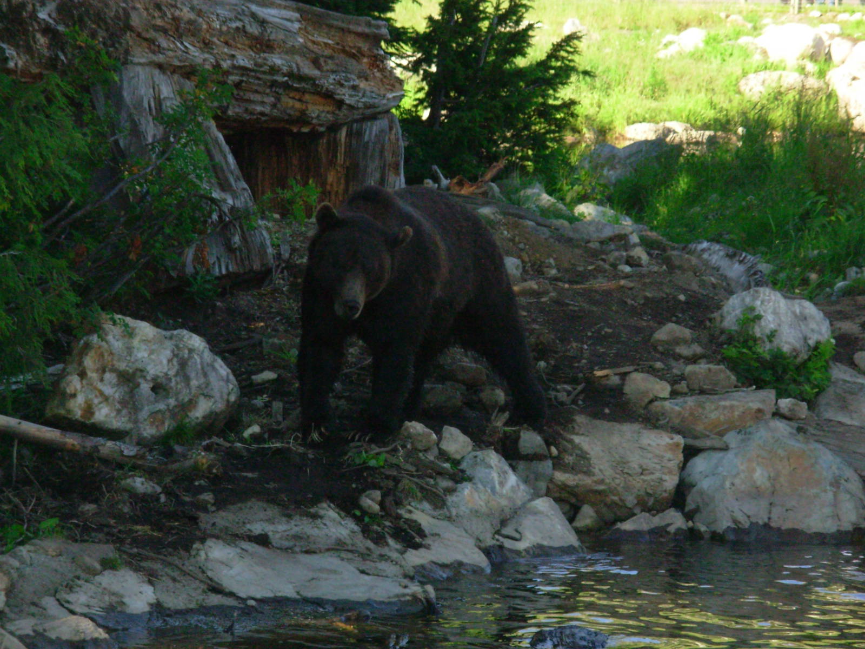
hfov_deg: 10.4
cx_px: 432
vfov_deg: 7.8
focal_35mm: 190
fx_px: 4748
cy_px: 324
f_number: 5
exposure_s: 1/395
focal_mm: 31.4
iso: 200
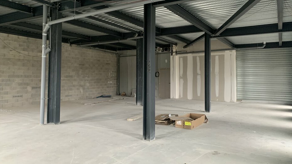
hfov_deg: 66.1
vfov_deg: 40.0
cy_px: 70
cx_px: 146
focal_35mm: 29
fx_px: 224
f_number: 1.8
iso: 400
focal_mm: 4.25
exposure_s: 1/60
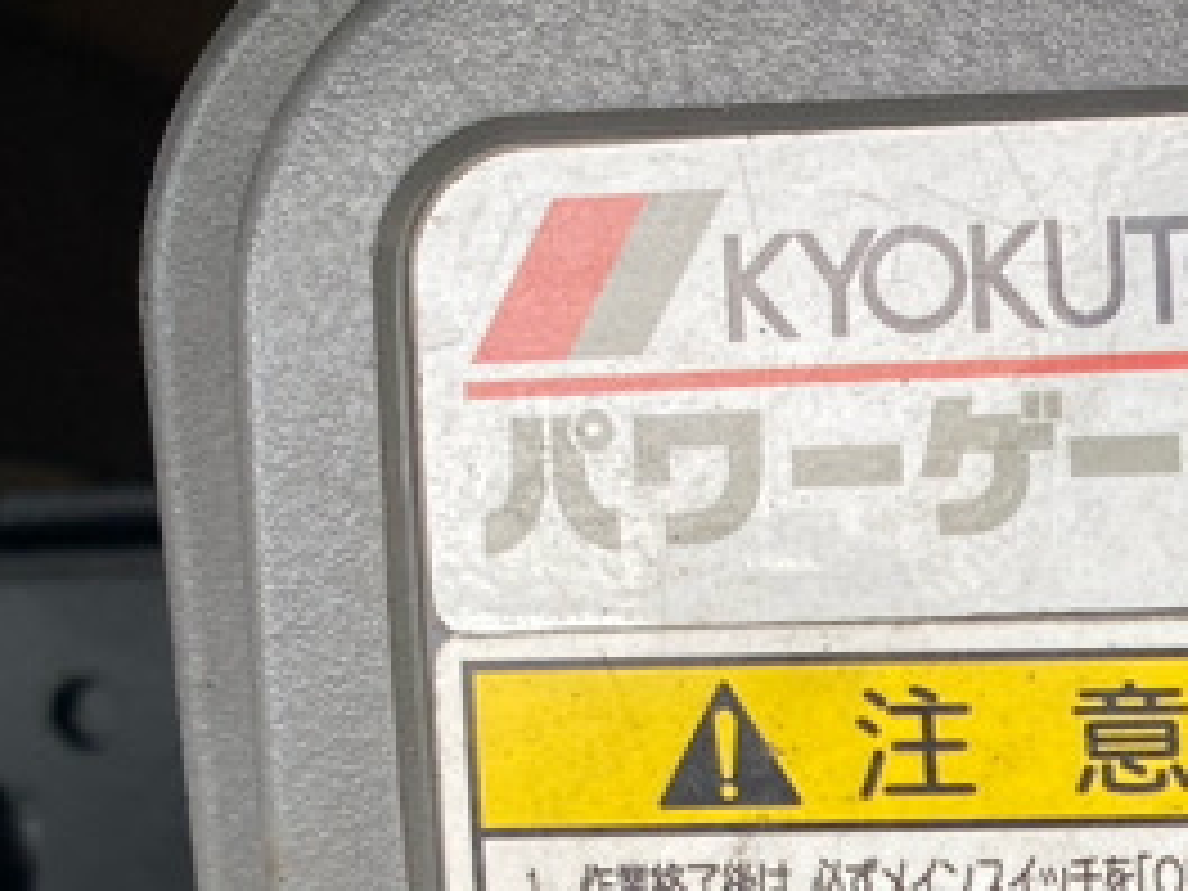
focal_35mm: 101
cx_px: 1611
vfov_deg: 13.8
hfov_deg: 18.0
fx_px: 3466
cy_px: 1341
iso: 32
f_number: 1.8
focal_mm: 4.25
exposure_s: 1/222
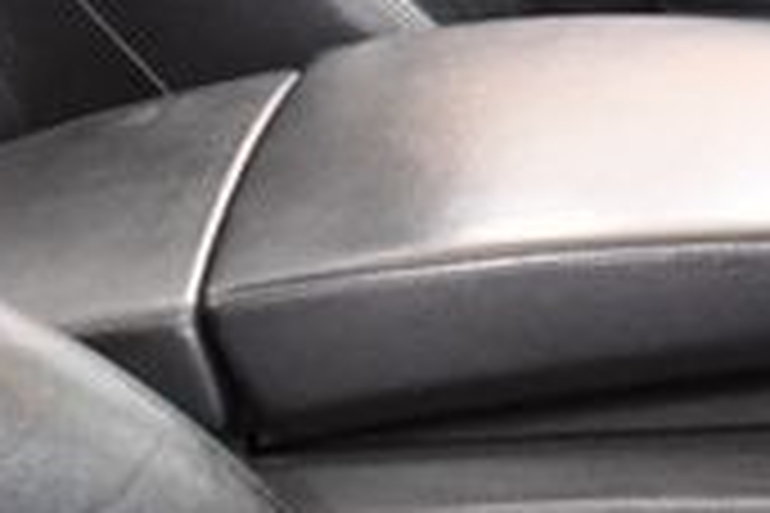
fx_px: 2887
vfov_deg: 10.0
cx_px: 1099
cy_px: -162
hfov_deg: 14.3
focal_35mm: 135
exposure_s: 1/100
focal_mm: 18
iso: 3200
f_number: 3.5
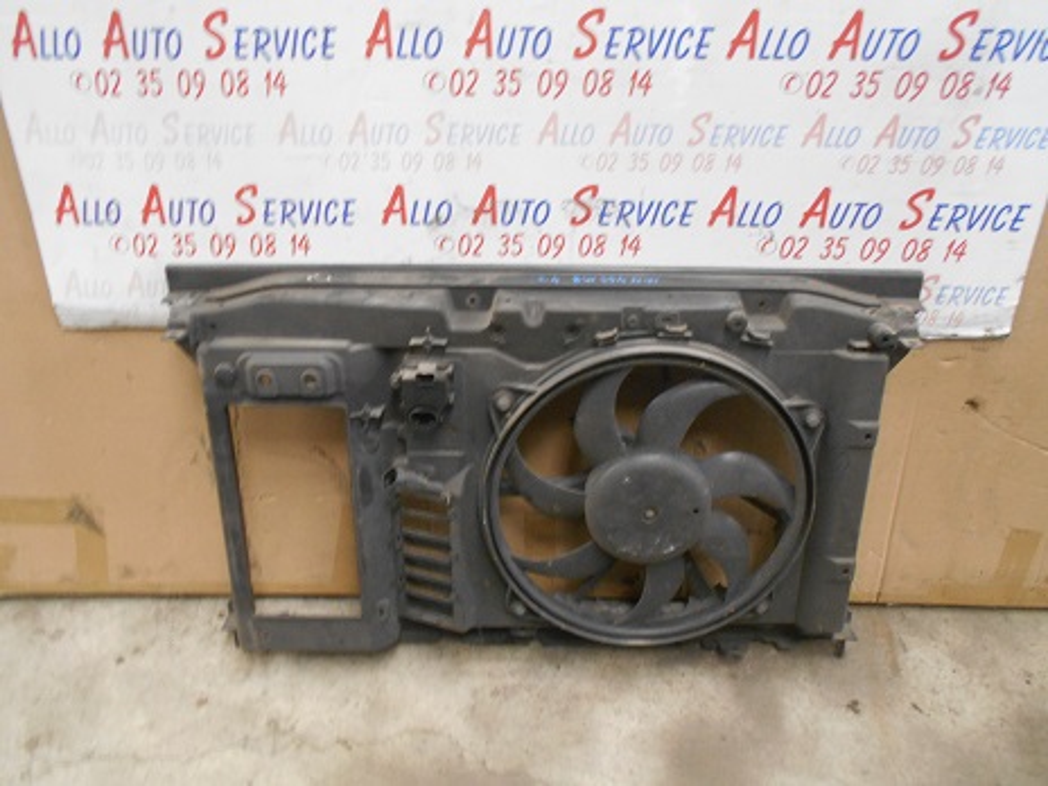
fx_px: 908
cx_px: 524
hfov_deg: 60.0
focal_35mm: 30
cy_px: 393
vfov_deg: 46.8
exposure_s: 1/10
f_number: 3.4
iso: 400
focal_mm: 5.1
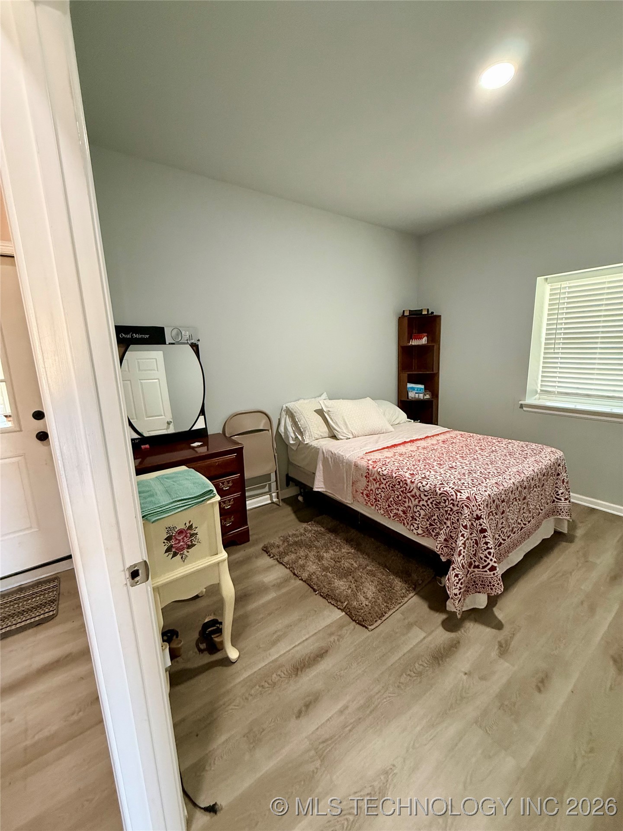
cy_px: 416
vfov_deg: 102.1
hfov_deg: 85.7
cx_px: 312
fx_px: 336
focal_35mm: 14
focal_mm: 2.22
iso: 500
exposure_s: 1/60
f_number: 2.2
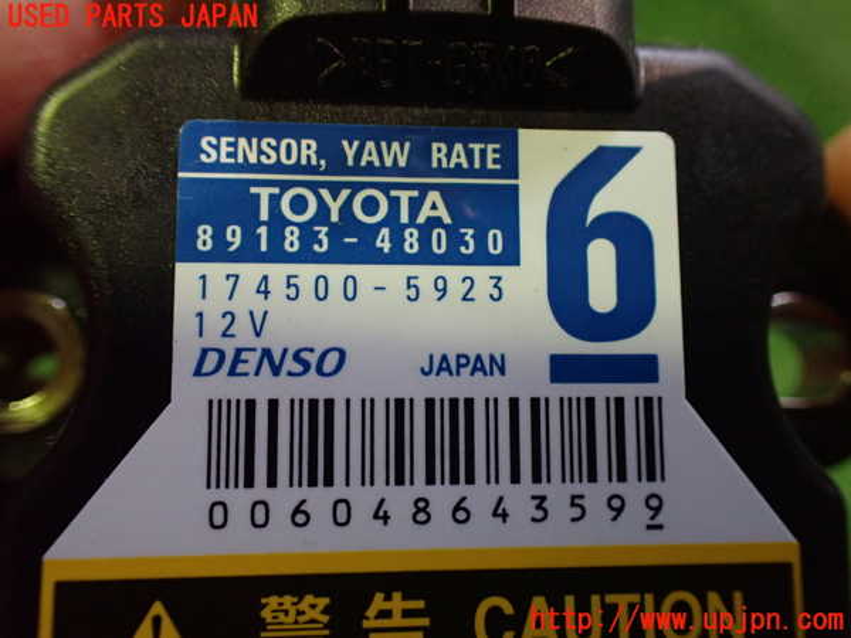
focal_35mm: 30
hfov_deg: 60.0
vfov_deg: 46.8
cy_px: 319
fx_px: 738
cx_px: 426
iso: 800
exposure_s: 1/100
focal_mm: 5.4
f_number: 2.3
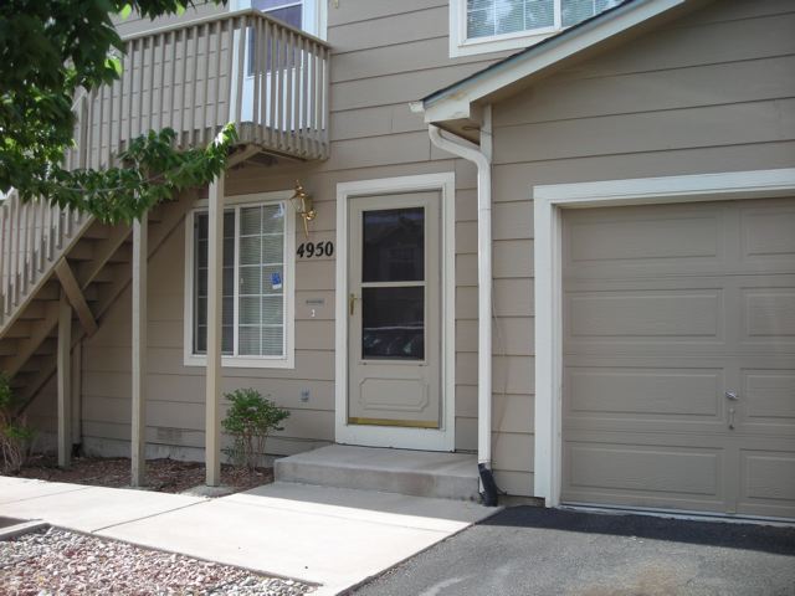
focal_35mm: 38
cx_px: 398
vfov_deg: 37.7
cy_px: 298
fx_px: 873
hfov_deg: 49.0
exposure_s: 1/283
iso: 50
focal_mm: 6.3
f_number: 3.2
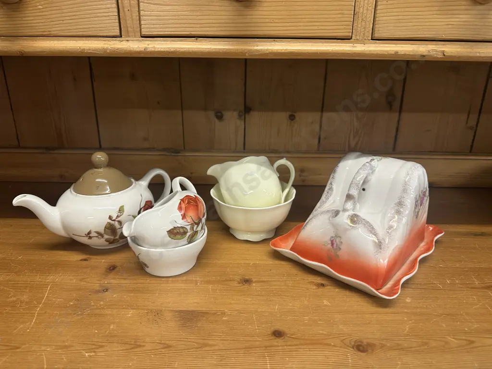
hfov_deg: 71.6
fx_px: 341
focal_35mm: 24
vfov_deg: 56.8
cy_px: 184
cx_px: 246
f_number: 1.78
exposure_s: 1/50
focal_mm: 6.86
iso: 160
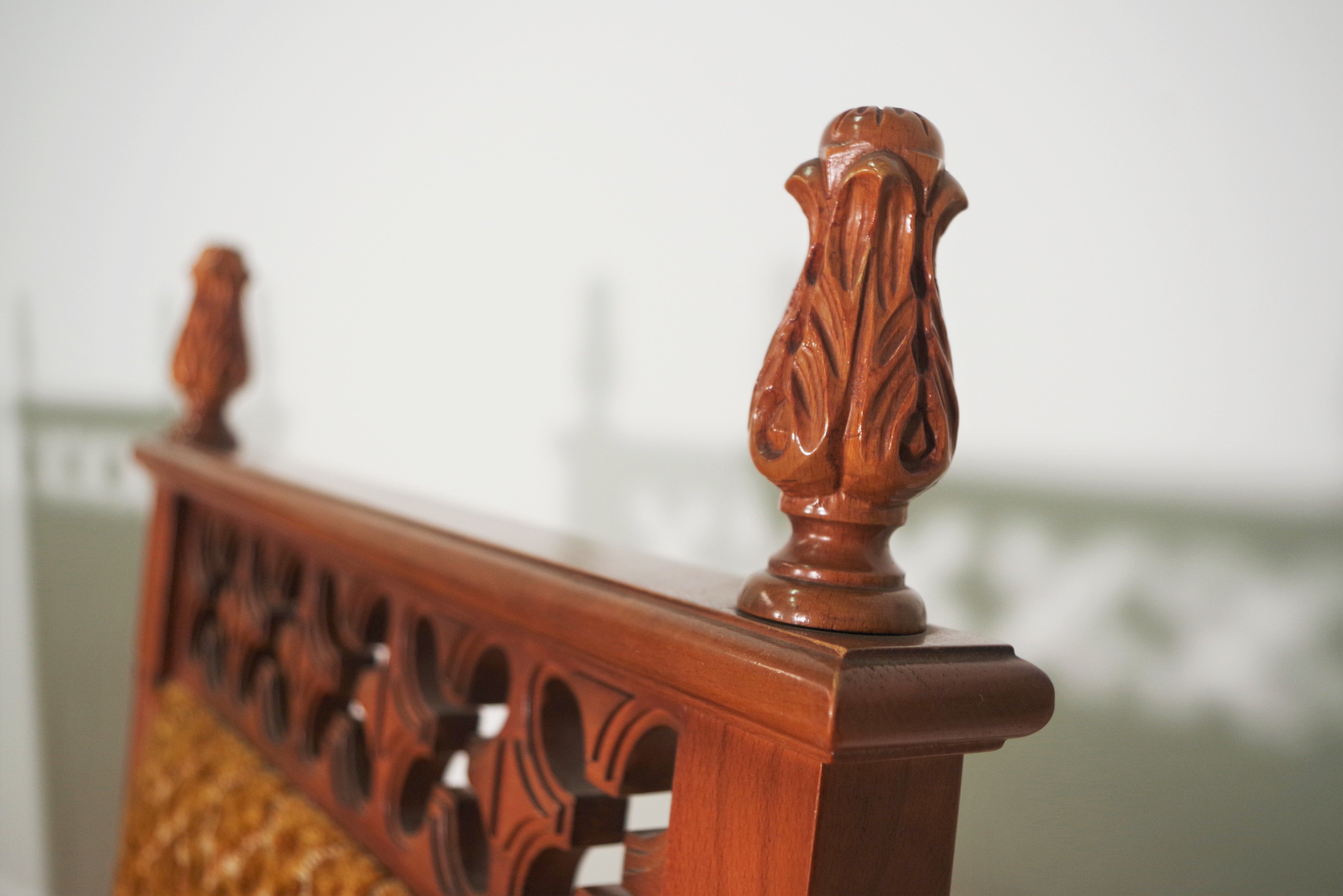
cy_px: 448
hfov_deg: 53.1
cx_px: 672
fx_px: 1343
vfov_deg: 36.9
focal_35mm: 36
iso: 400
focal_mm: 24.38
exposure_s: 1/60
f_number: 4
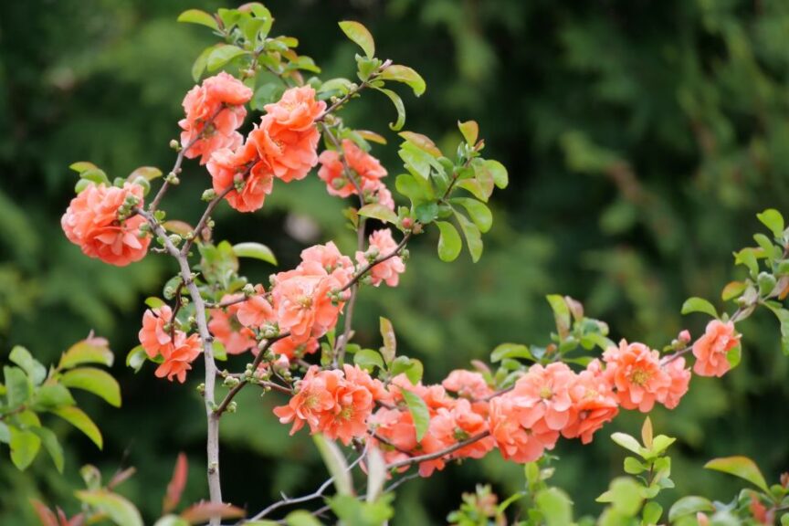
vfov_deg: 4.9
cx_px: 394
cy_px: 263
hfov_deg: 7.4
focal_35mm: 280
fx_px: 6136
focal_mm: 140
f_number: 5.6
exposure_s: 1/320
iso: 1250
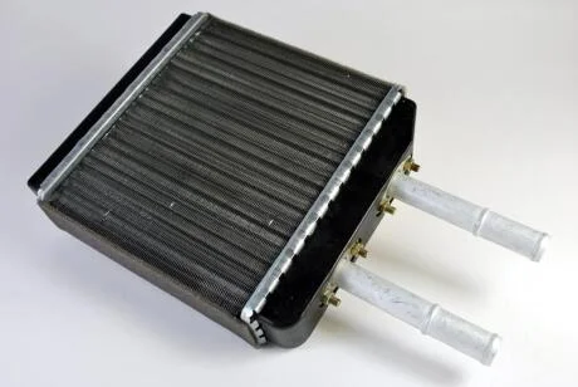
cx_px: 289
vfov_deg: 34.3
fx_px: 627
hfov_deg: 49.5
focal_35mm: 39
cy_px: 194
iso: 200
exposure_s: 1/125
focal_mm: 26
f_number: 5.6
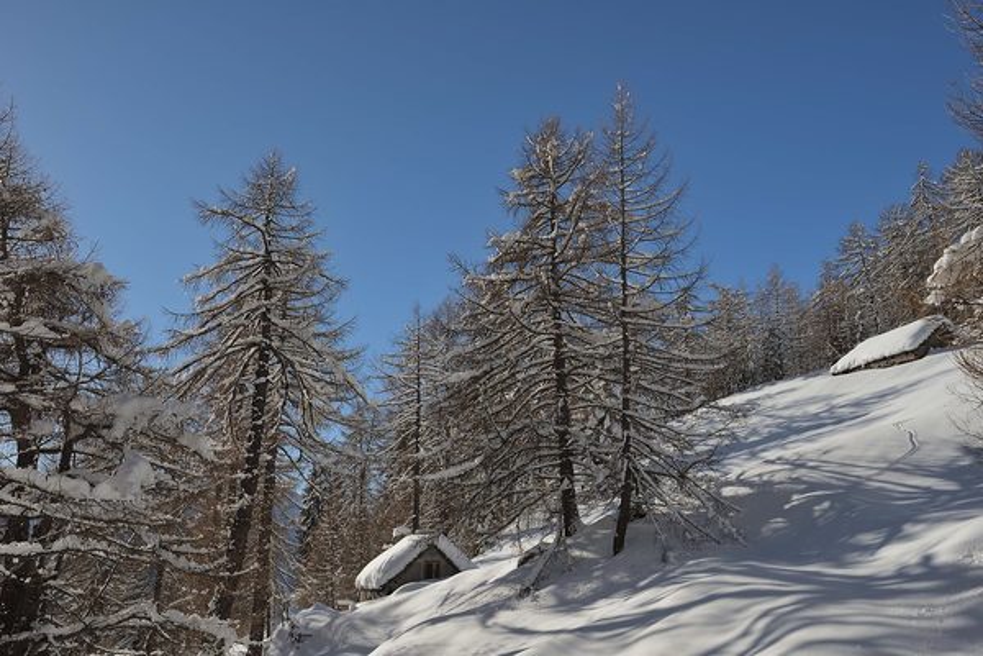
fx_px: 956
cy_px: 328
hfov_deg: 54.4
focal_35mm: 35
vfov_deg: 37.9
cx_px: 492
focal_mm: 35
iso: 100
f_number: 8
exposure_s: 1/320
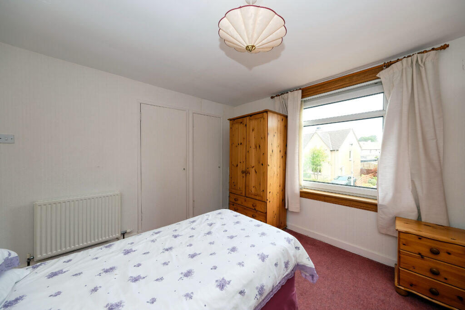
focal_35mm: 12
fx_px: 155
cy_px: 155
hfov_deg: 112.6
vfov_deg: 90.0
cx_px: 232
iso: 200
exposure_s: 1/30
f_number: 5.6
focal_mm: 8
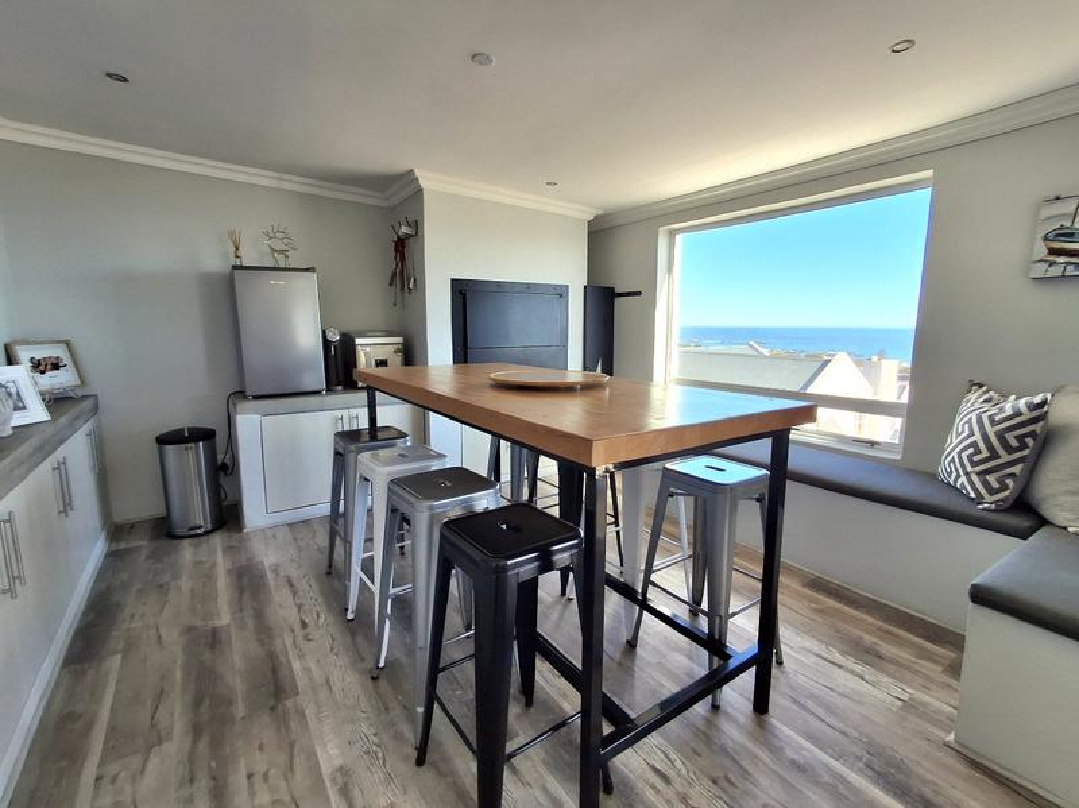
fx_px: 498
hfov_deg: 94.5
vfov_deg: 78.0
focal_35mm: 16
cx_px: 540
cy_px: 404
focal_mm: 1.64
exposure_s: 1/270
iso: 40
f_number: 2.2
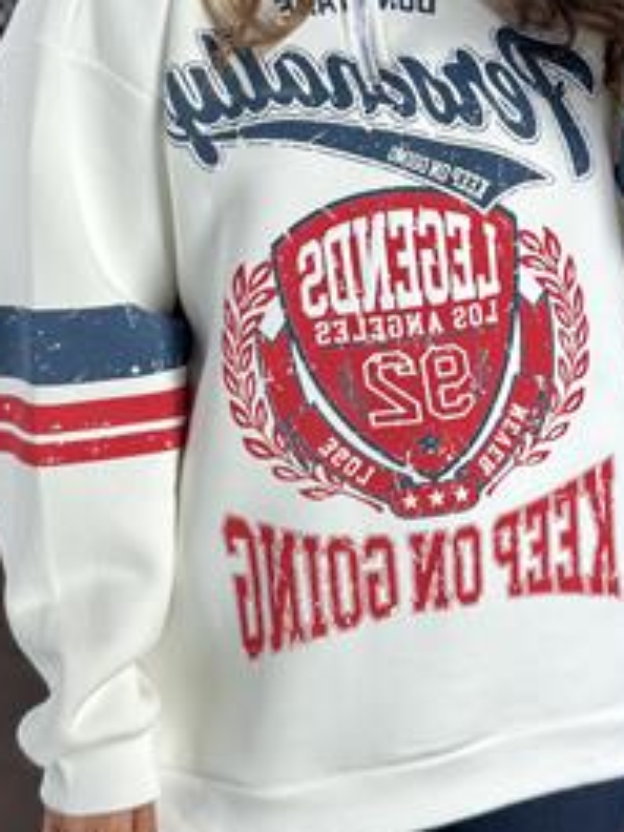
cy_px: 139
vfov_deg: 21.0
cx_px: 356
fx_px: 2211
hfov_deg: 16.1
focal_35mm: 92
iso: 80
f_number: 1.78
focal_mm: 6.86
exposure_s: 1/121
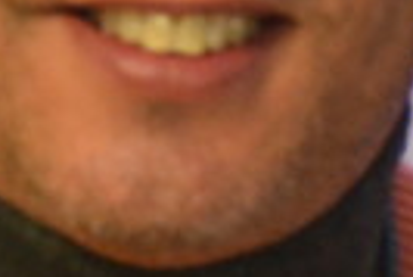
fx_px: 5042
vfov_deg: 3.1
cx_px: 851
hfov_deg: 4.6
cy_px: 188
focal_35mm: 439
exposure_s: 1/60
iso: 1600
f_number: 6.3
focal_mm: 38
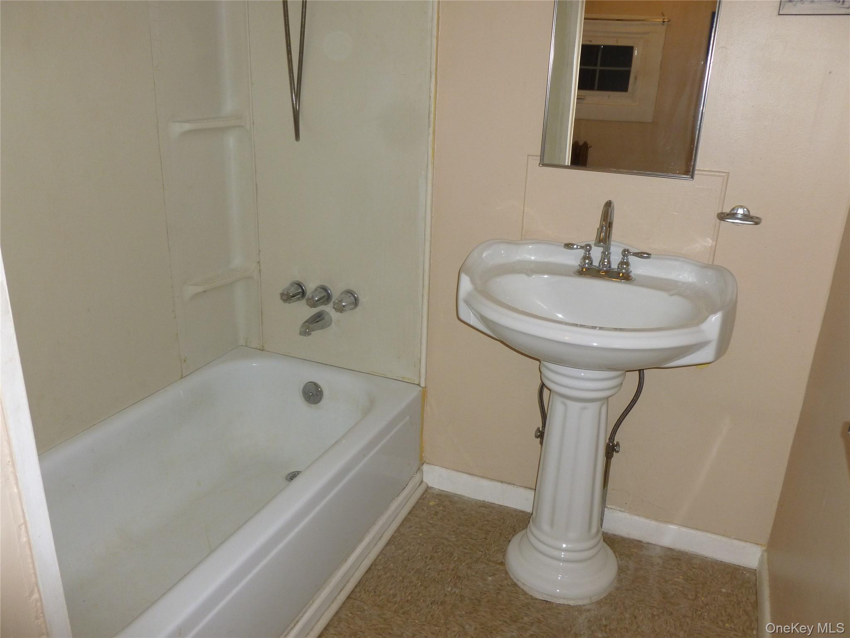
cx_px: 425
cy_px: 319
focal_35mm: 28
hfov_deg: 63.4
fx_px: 688
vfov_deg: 49.7
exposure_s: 1/60
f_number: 3.3
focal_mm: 5
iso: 125
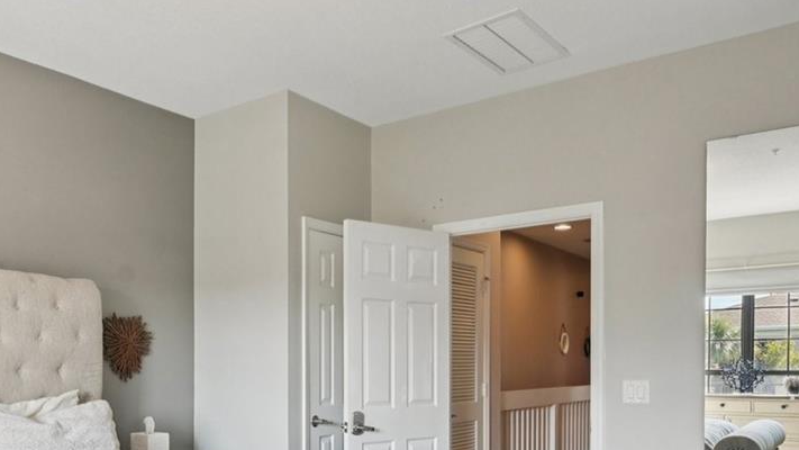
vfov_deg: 34.3
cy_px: 377
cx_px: 210
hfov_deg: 56.8
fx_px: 699
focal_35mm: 33
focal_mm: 14
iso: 400
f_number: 8
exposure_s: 1/100
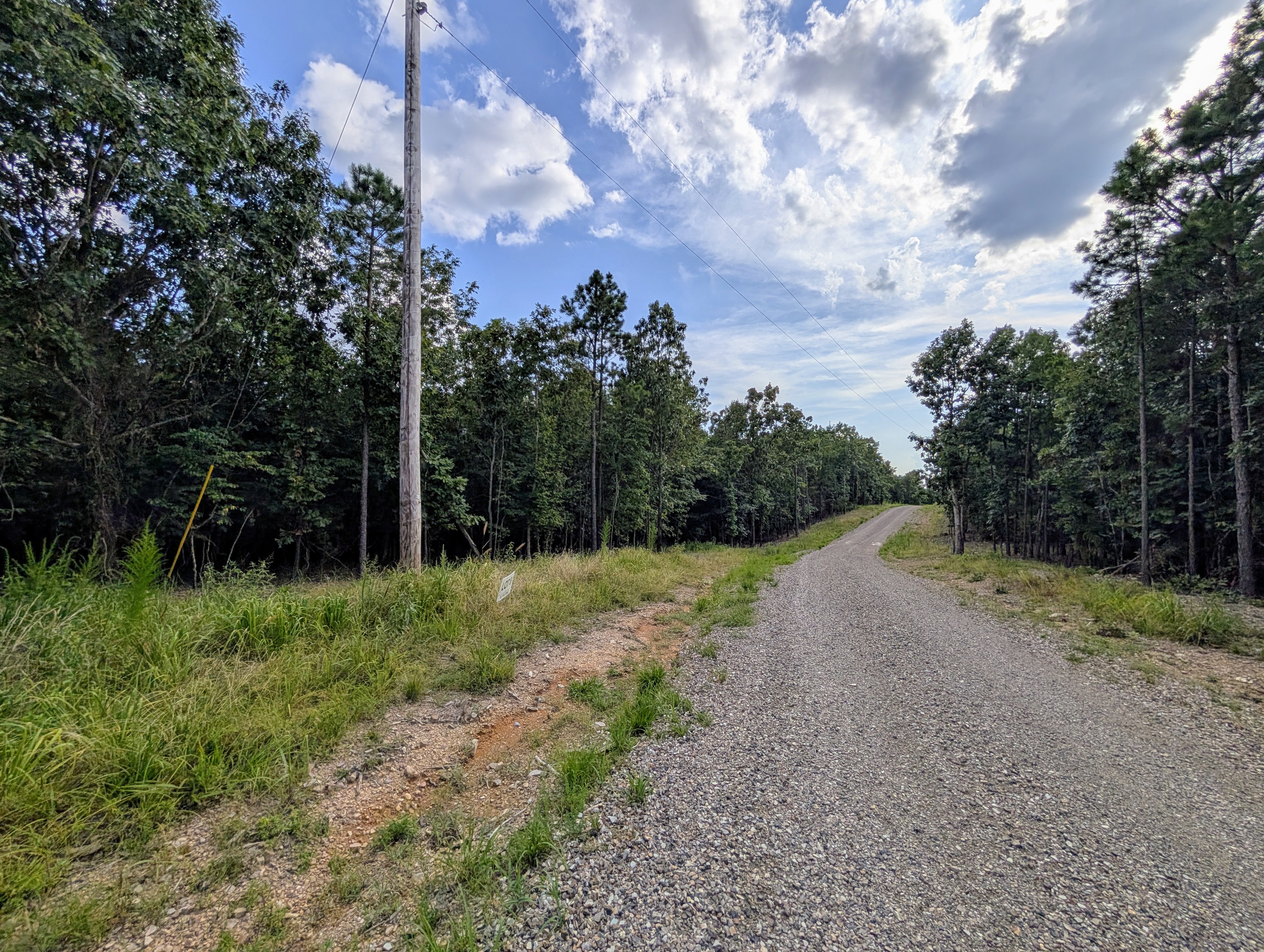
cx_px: 632
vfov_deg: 94.6
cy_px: 476
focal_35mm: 12
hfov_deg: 110.5
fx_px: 439
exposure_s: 1/3257
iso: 34
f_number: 1.7
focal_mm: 2.02
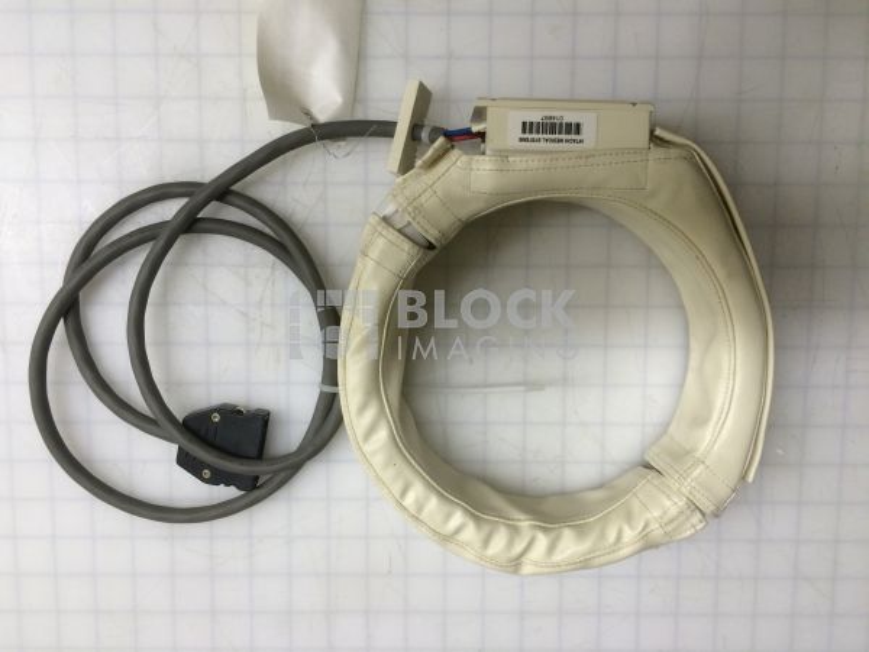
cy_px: 326
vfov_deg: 48.2
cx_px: 434
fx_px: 728
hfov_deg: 61.7
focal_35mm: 29
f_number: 2.2
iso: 50
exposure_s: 1/30
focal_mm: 4.15
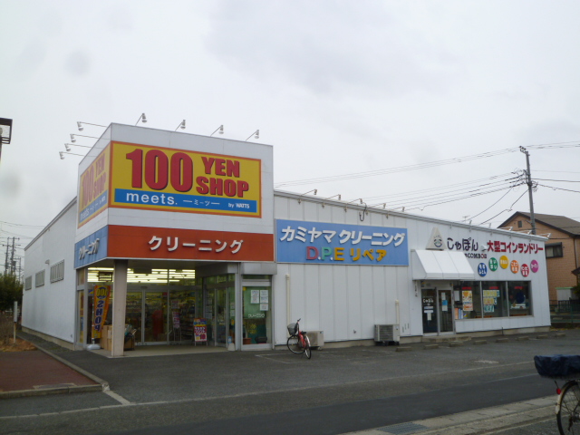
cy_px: 218
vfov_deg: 42.9
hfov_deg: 55.4
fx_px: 553
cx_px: 290
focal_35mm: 33
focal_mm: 5.9
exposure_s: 1/100
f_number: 3.5
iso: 80
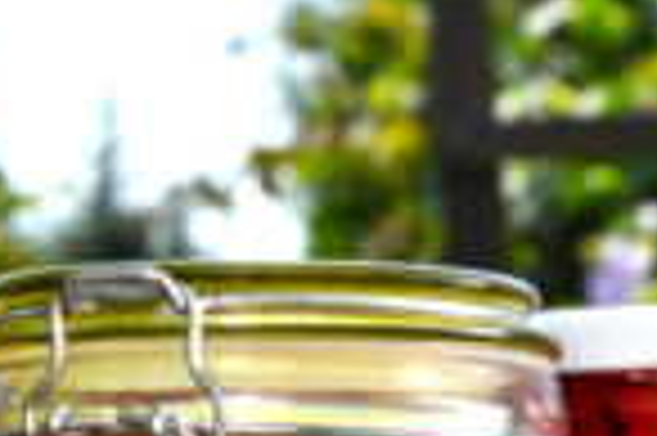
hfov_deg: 4.3
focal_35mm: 475
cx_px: -63
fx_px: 8659
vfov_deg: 2.9
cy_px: 712
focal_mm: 90
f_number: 20
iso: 200
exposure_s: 1/100
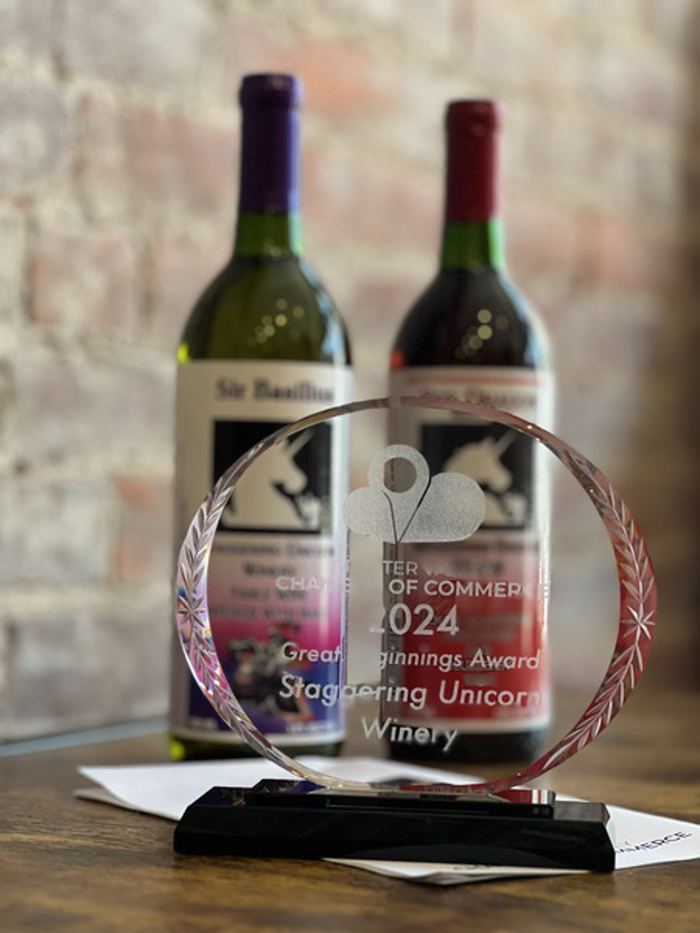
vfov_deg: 25.3
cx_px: 350
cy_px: 466
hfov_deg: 19.1
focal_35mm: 77
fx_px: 2076
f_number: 2.8
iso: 250
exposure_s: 1/92
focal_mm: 9
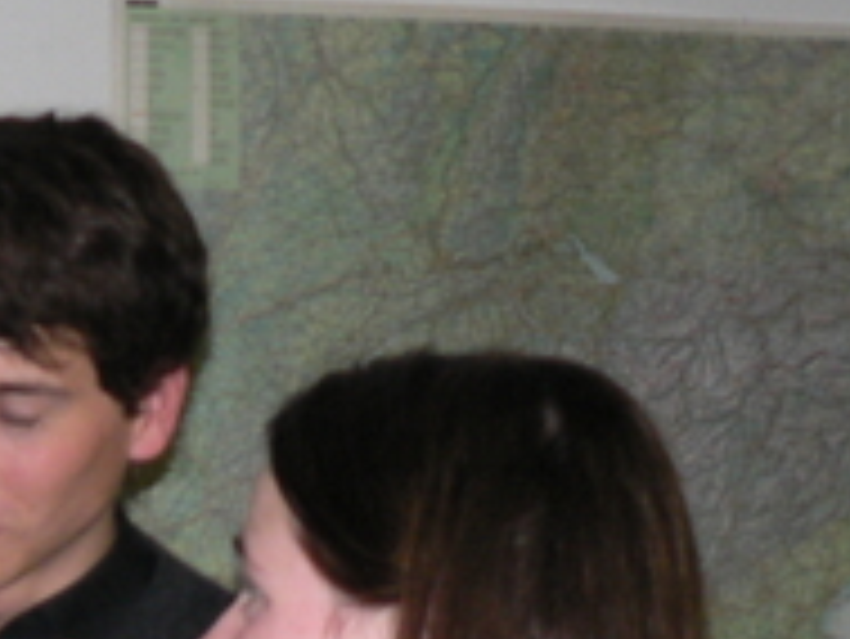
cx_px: -299
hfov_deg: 9.7
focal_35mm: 200
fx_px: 4914
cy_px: 572
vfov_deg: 7.4
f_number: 3.2
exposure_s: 1/60
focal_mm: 11.8
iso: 200
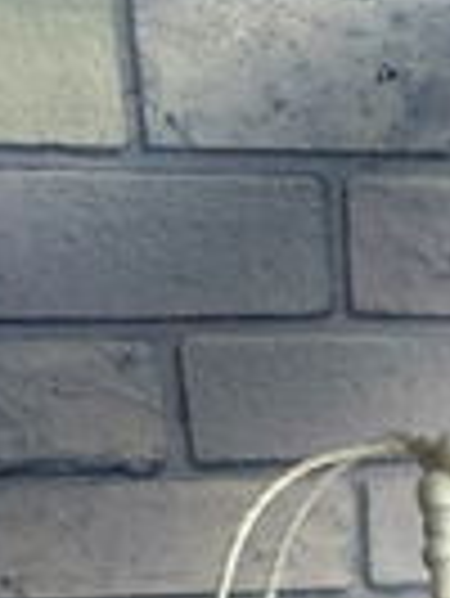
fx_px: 1661
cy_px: 1077
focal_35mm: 96
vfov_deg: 16.9
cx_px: 778
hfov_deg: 13.9
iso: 100
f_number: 2.2
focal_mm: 2.22
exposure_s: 1/99
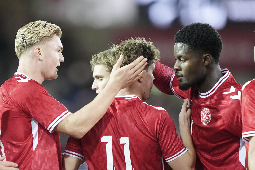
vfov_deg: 1.9
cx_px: 96
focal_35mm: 739
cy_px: 112
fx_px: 5235
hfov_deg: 2.8
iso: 5000
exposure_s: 1/1250
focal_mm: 400
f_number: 2.8
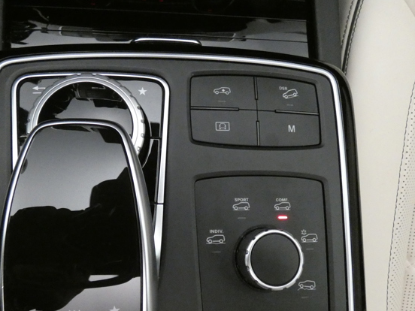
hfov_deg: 61.3
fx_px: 348
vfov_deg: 47.9
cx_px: 171
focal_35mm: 29
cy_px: 191
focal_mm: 3.6
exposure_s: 1/40
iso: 1600
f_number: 2.8
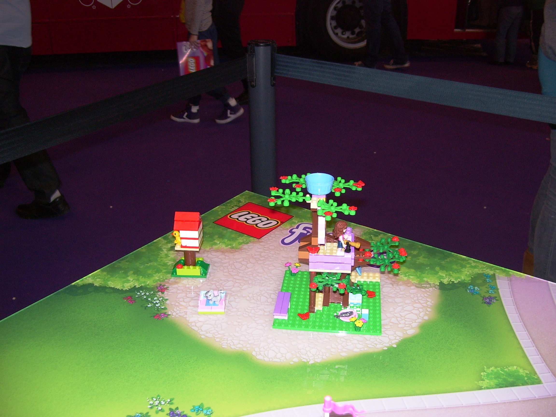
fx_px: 578
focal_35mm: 36
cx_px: 278
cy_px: 208
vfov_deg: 39.7
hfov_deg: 51.4
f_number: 2.7
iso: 80
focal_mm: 6
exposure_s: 1/60
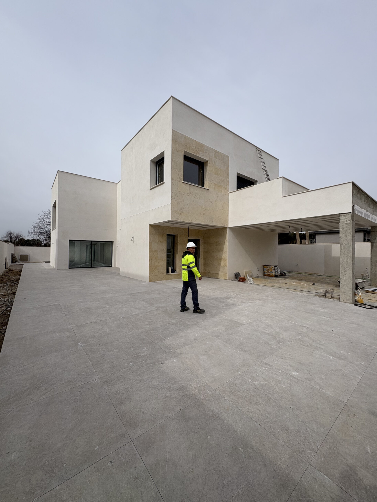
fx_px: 203
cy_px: 251
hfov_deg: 85.7
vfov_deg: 102.1
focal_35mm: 14
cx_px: 188
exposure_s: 1/3717
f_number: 2.2
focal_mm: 2.22
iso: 50
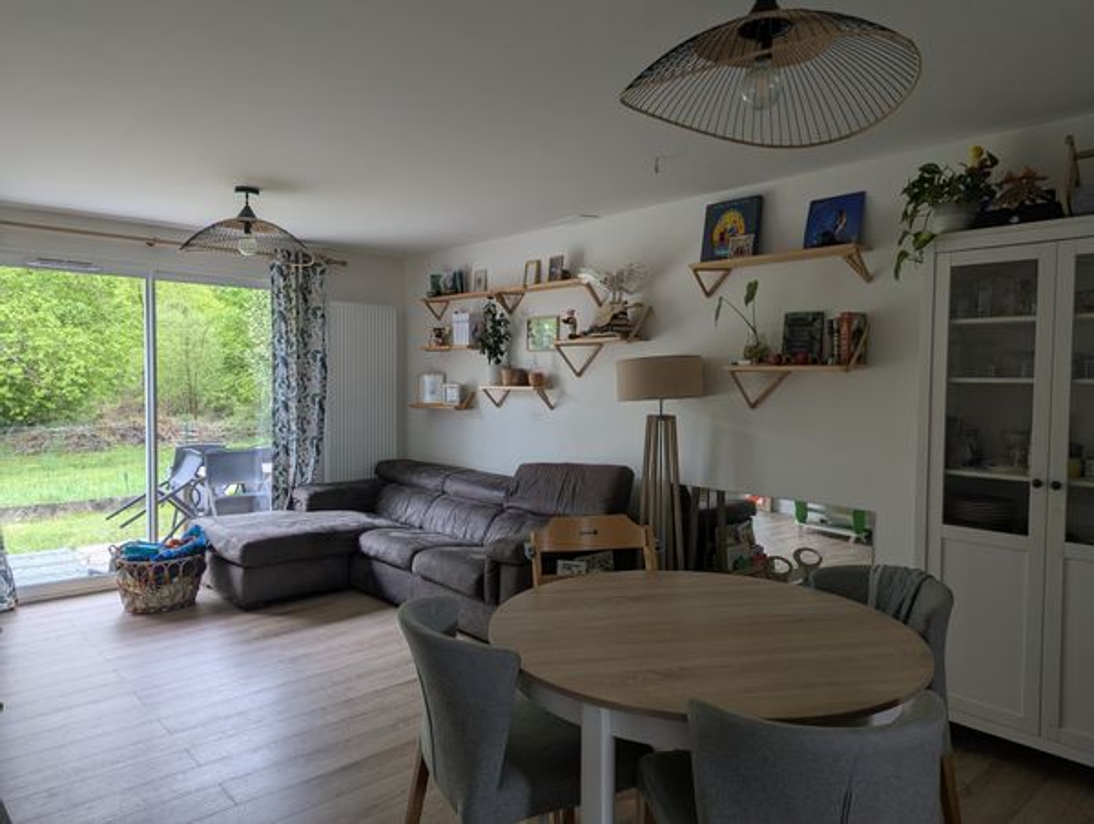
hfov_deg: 71.5
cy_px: 412
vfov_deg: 57.0
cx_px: 547
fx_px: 760
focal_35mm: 24
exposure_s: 1/140
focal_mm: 6.81
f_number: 1.85
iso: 45
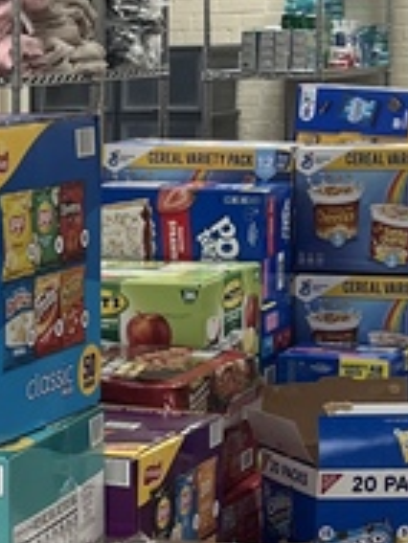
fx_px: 1727
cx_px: -129
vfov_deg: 17.8
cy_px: 365
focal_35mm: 110
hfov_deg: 13.0
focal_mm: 5.1
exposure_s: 1/120
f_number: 1.6
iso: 125
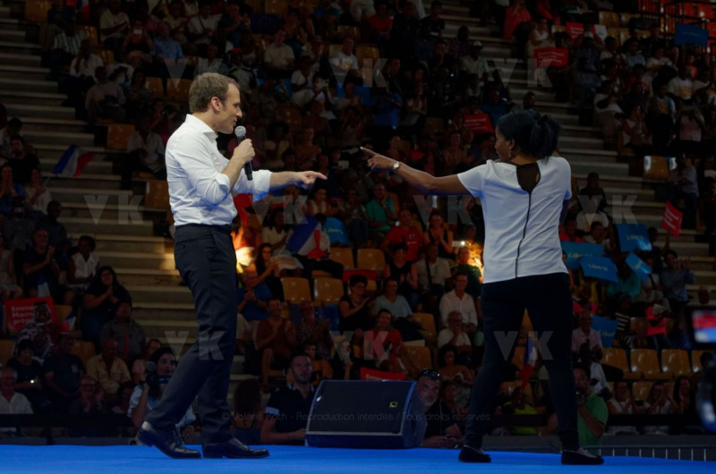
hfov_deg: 16.7
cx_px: 358
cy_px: 237
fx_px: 2441
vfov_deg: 11.1
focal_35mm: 123
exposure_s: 1/100
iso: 1000
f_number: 5.6
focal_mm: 82
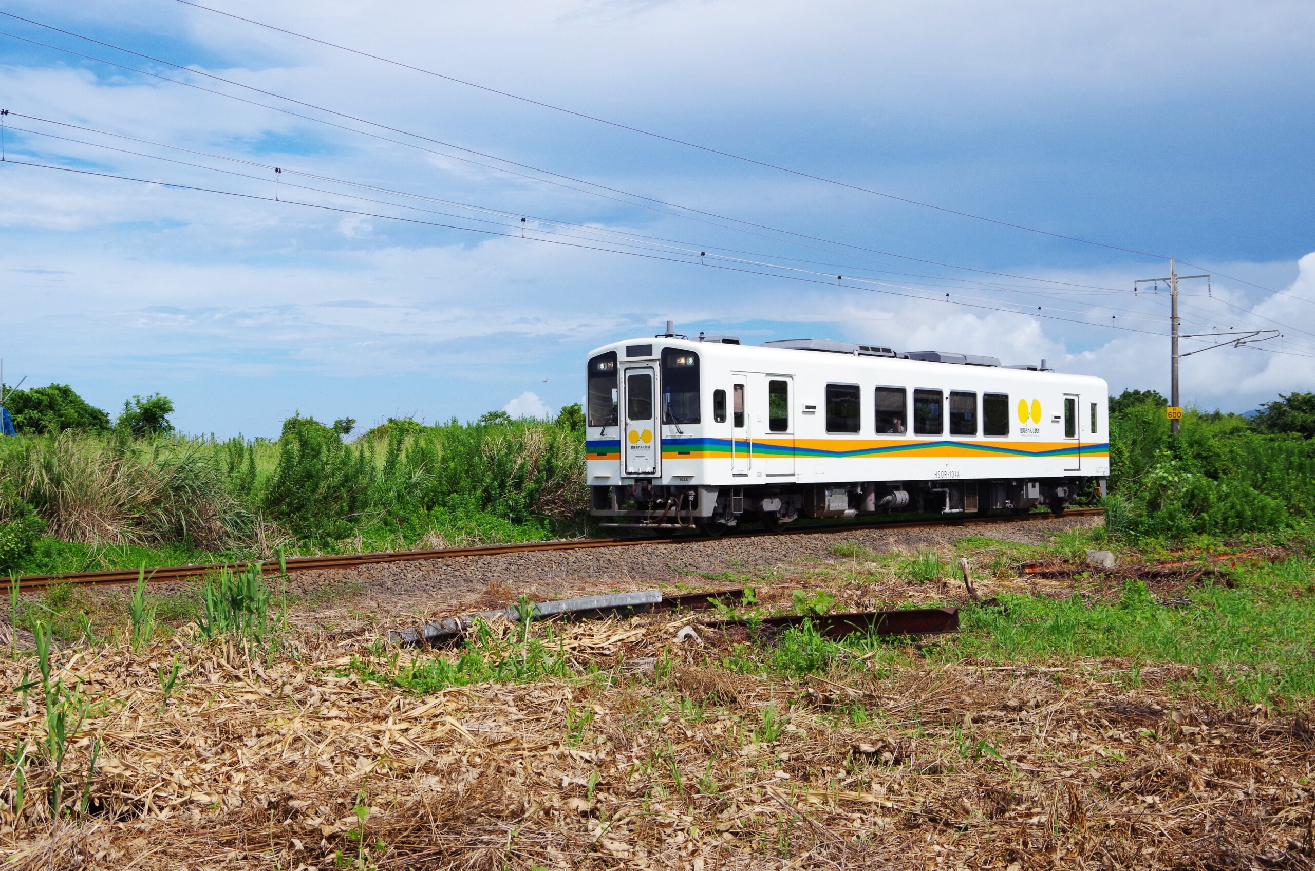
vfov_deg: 31.8
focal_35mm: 42
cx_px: 658
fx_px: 1531
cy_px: 436
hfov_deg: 46.5
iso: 640
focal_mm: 28
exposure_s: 1/1600
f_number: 9
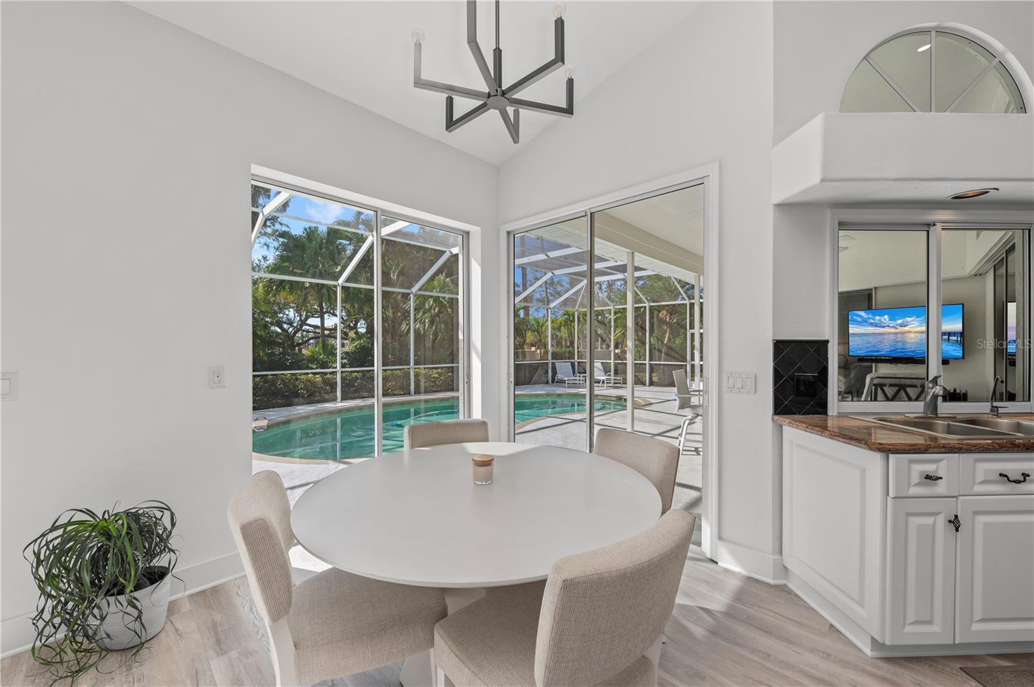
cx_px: 517
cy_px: 344
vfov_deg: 81.1
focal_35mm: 14
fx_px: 402
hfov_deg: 104.3
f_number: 9
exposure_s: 1/80
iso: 200
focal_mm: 14
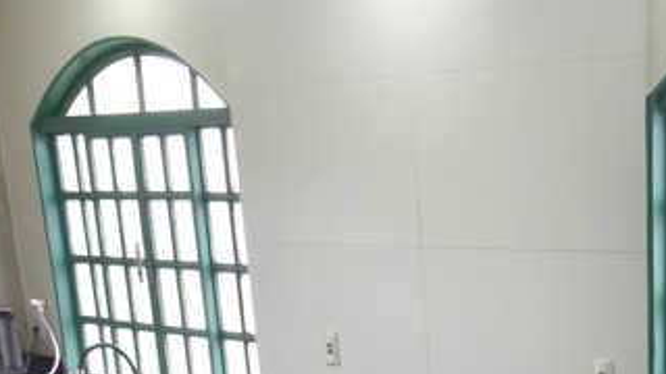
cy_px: 648
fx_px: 1042
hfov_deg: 29.7
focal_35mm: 59
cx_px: 826
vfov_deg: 17.2
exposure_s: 1/80
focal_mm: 10
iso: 640
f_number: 5.6
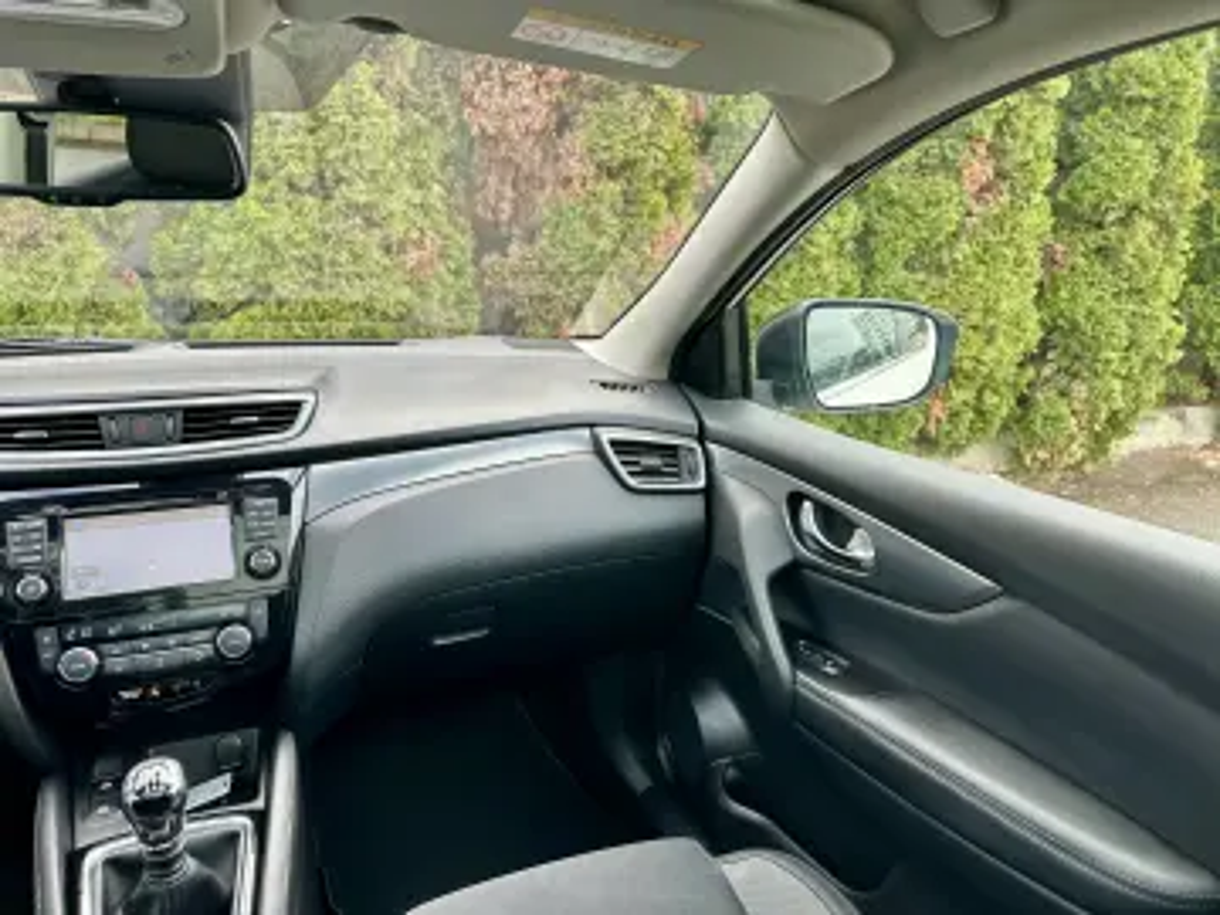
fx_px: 846
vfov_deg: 56.8
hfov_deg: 71.6
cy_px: 458
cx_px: 610
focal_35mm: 24
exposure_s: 1/132
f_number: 1.78
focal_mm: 6.86
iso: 64
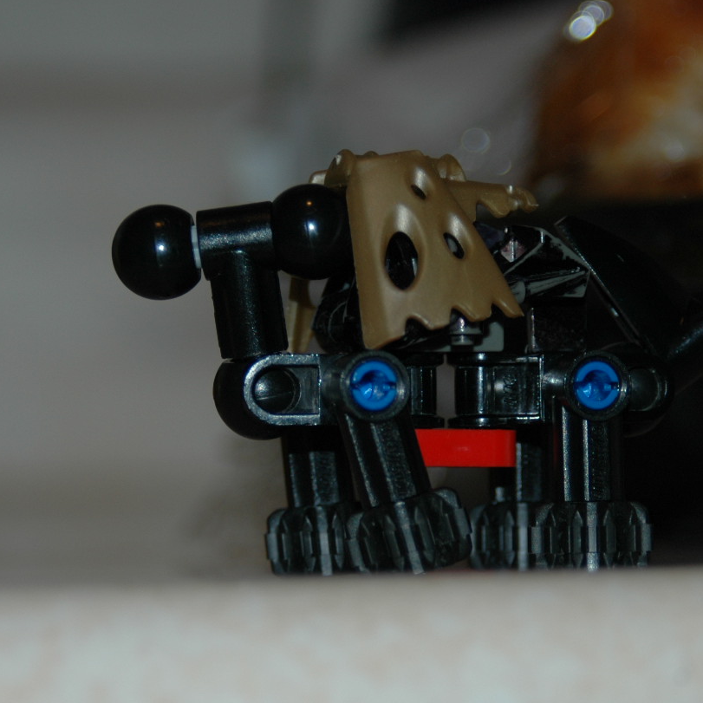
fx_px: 4343
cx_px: 379
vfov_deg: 9.3
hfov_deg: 9.3
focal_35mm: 189
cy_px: 394
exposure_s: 1/60
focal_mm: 80
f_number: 5.6
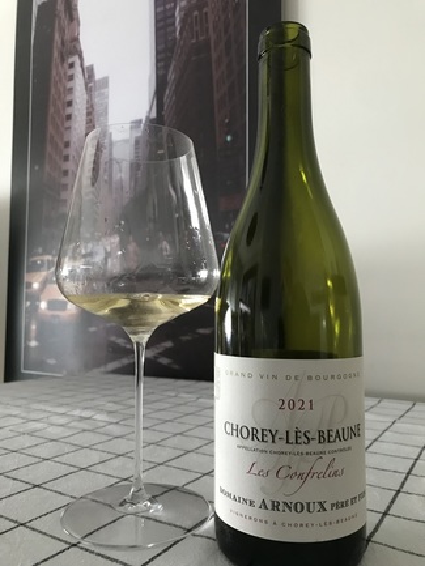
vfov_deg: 63.4
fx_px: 458
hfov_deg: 49.8
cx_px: 212
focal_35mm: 28
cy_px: 283
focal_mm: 3.99
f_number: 1.8
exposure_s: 1/10
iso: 100
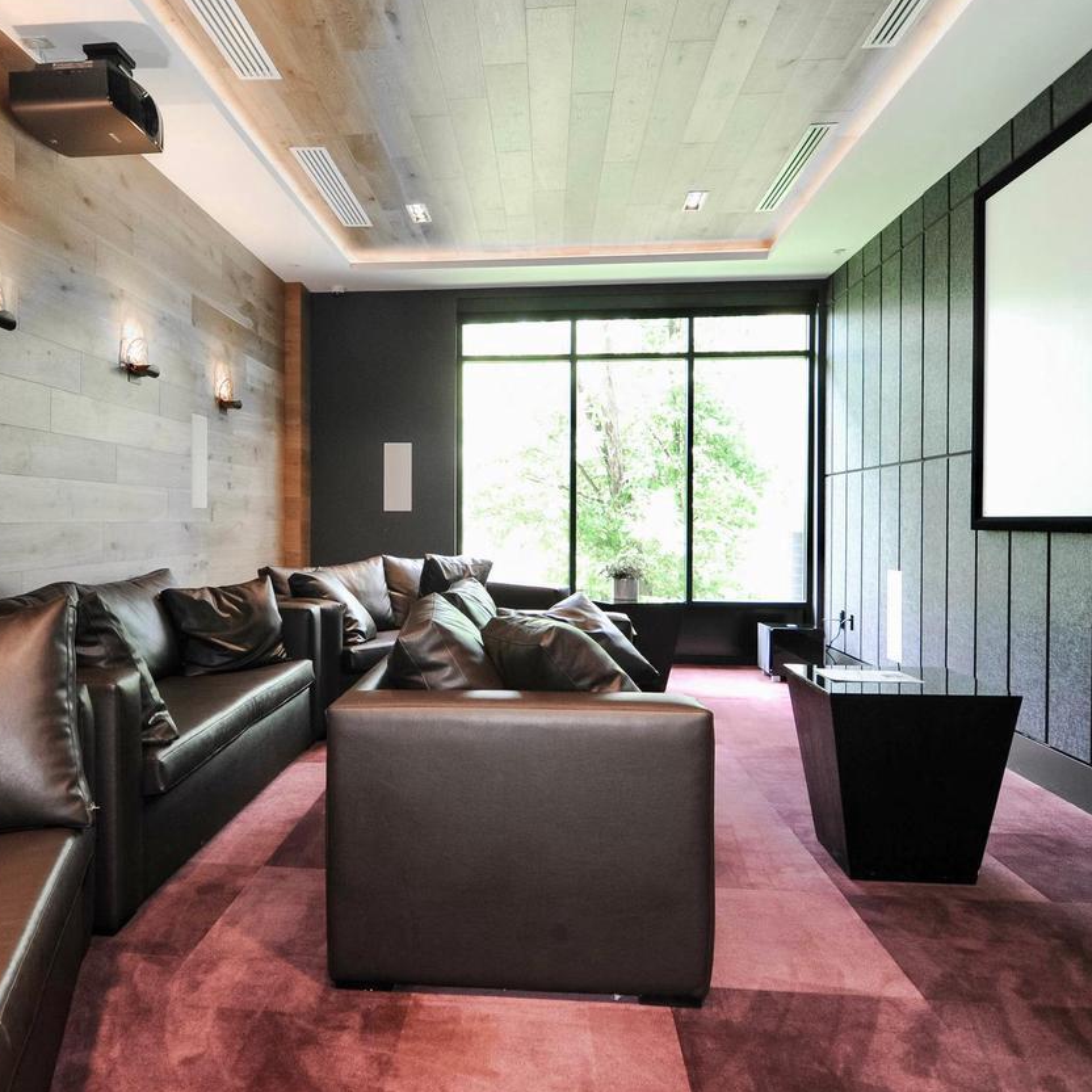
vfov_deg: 62.9
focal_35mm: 25
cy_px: 528
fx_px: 892
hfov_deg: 62.4
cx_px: 442
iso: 1000
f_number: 8
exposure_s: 1/25
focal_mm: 17
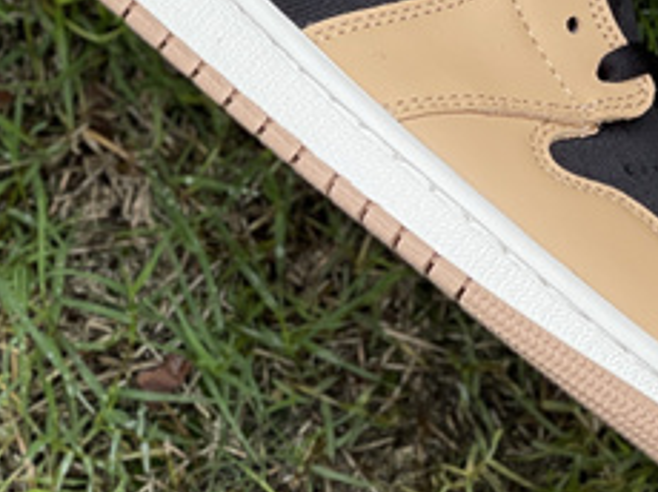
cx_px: 735
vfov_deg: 7.1
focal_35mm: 206
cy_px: -110
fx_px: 3912
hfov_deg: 9.5
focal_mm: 7.5
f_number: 2.2
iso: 32
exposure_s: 1/494
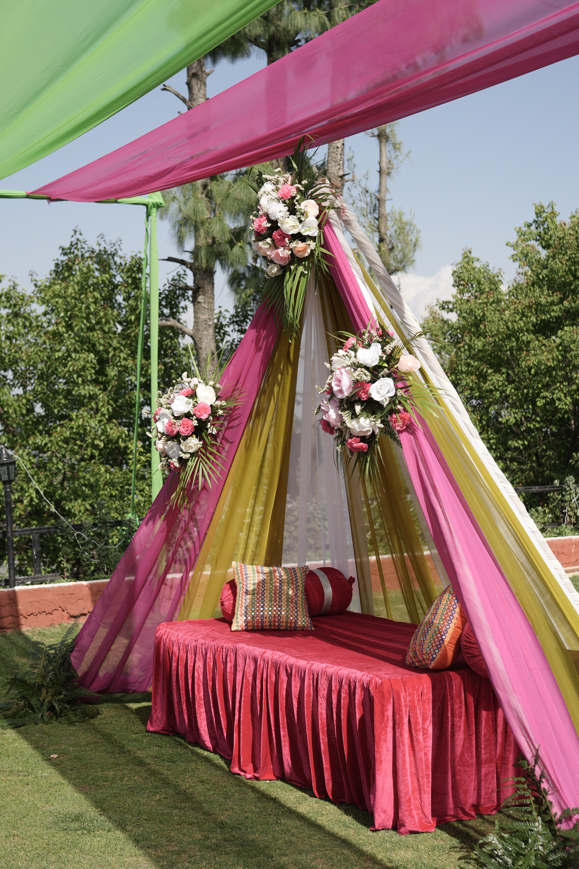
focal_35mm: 52
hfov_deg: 26.0
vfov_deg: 38.2
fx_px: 1254
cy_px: 434
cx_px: 290
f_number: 3.2
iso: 125
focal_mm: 35
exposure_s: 1/1600
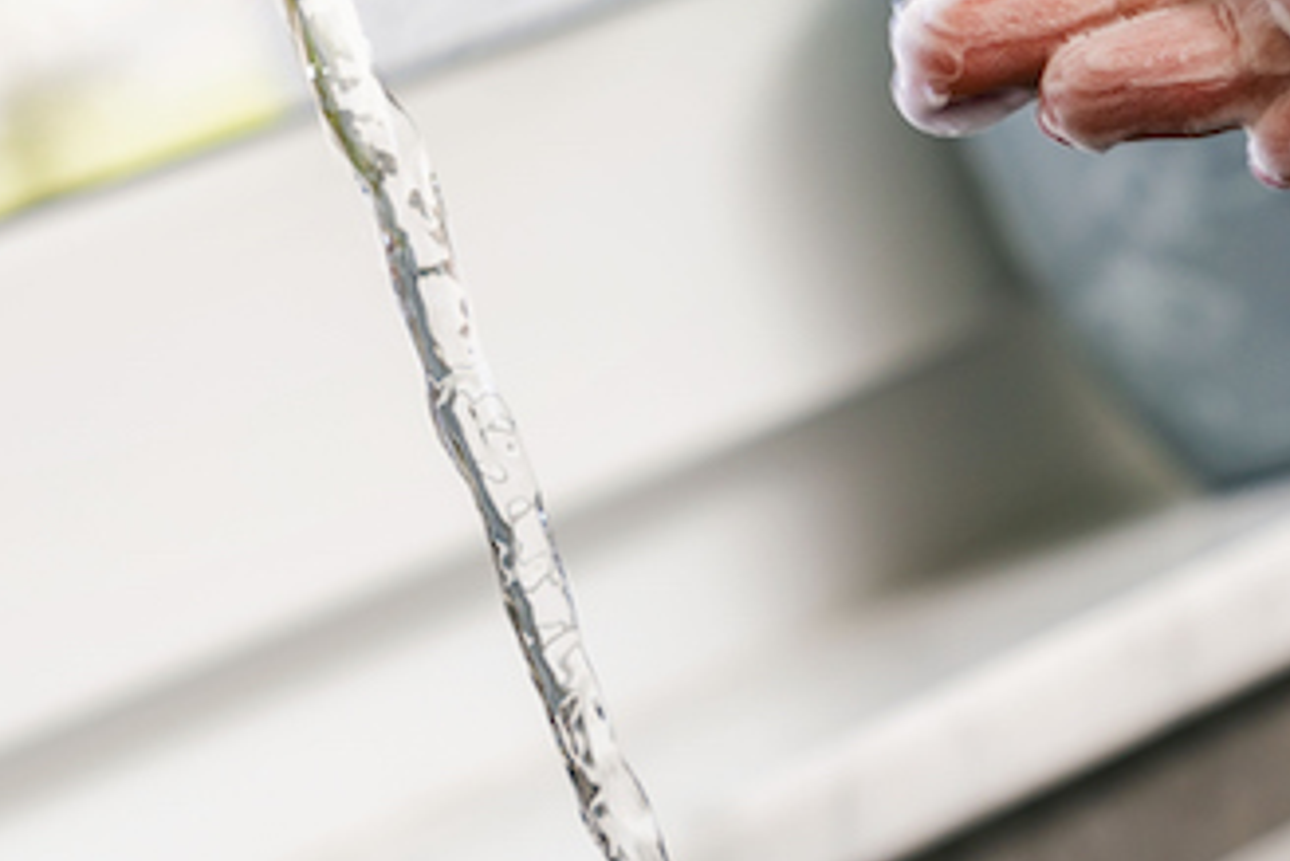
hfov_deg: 11.2
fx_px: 6596
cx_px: 822
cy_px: -108
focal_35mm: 184
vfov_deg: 7.4
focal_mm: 71
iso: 100
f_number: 6.3
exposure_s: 1/100
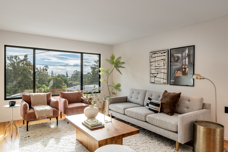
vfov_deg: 53.1
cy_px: 76
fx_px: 152
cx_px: 114
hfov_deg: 73.7
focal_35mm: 24
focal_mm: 24
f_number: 11
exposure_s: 1/15
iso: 200
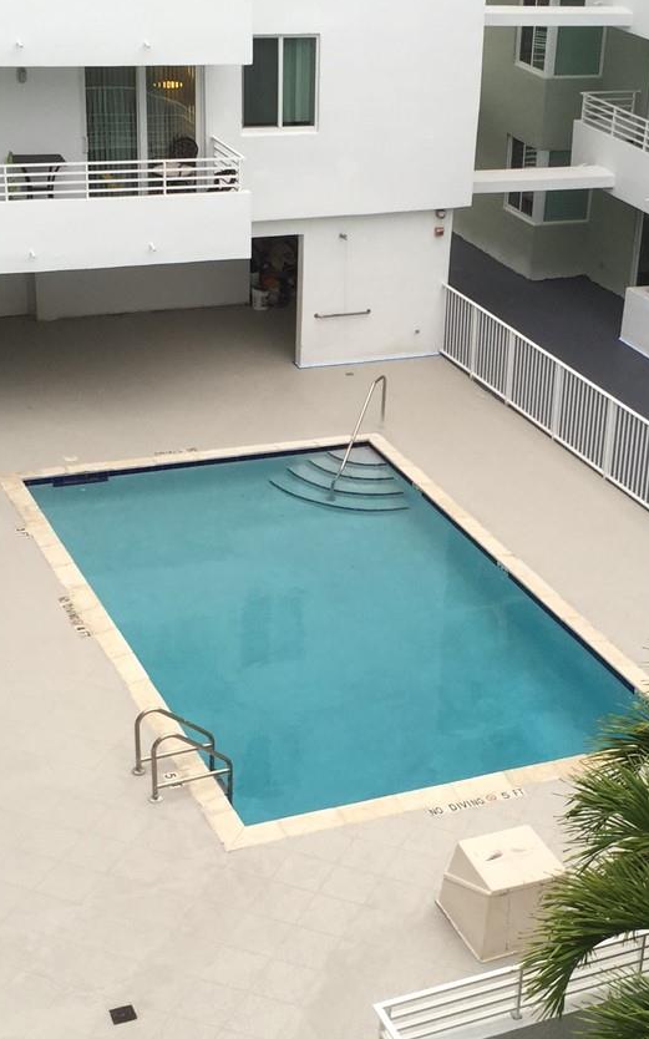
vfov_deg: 34.5
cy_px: 600
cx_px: 483
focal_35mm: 59
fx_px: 1670
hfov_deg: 21.8
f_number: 2.2
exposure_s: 1/60
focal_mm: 4.15
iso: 32
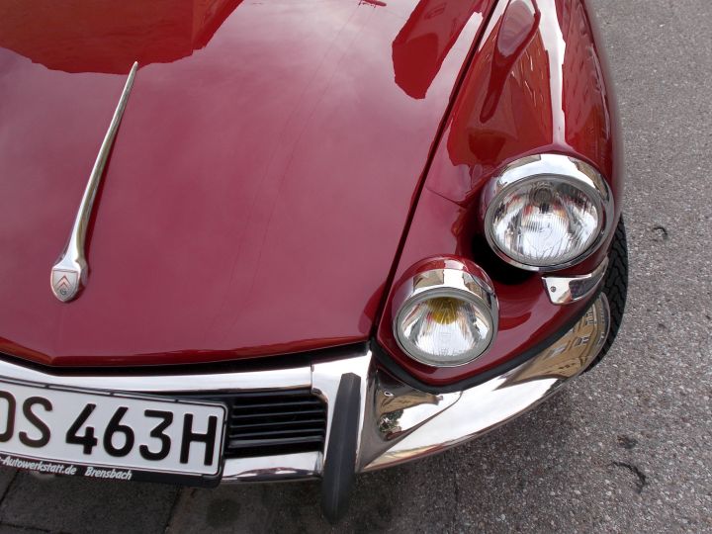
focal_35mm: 39
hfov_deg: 47.9
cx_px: 356
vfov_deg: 36.8
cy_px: 267
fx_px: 802
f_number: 3.9
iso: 80
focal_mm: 6.9
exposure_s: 1/250
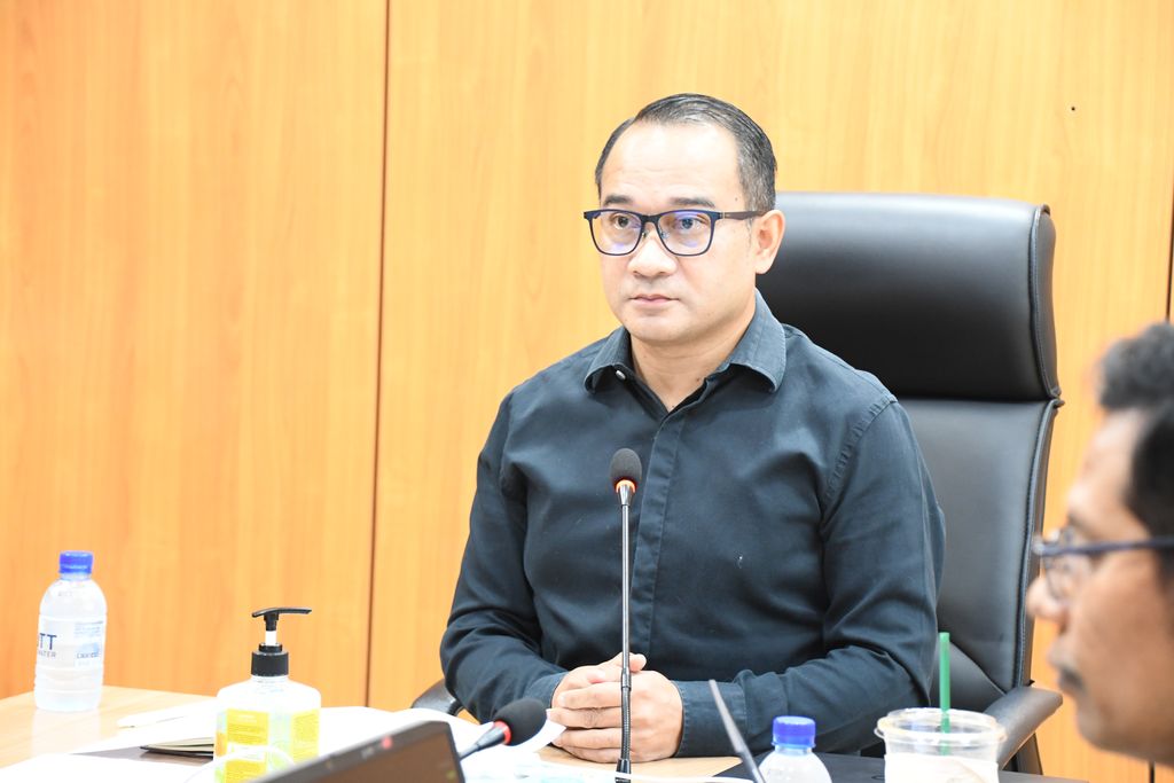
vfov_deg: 12.2
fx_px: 3653
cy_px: 392
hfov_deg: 18.3
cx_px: 587
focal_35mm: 112
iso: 2500
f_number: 5
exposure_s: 1/50
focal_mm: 75
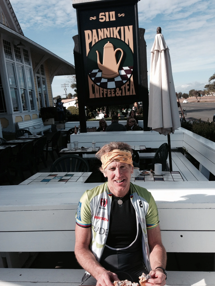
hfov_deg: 42.9
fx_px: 273
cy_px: 143
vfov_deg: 55.4
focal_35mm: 33
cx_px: 108
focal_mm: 4.12
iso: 50
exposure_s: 1/1550
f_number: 2.4
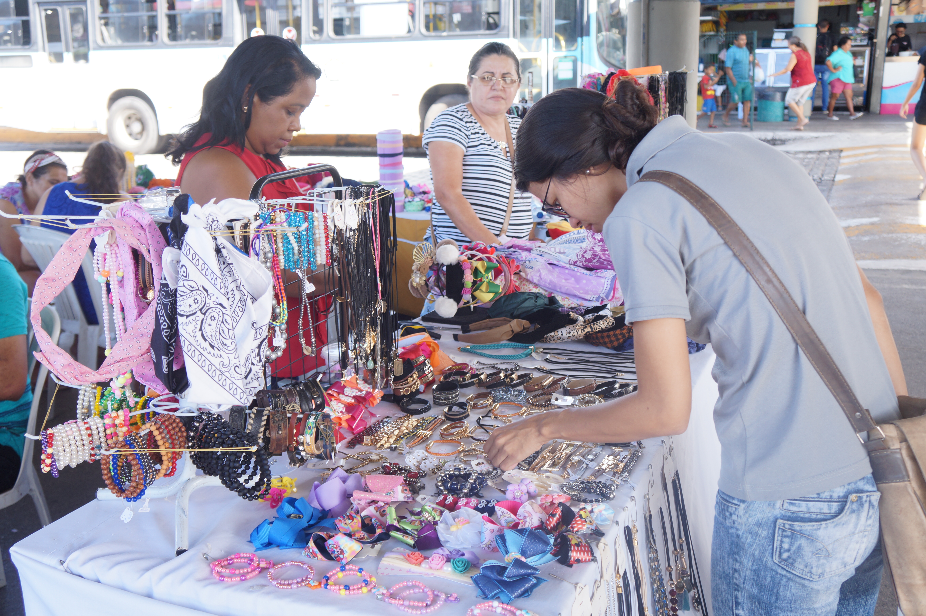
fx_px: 964
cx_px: 463
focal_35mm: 38
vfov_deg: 35.5
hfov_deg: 51.3
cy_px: 308
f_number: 4
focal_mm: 25
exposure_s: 1/60
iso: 100
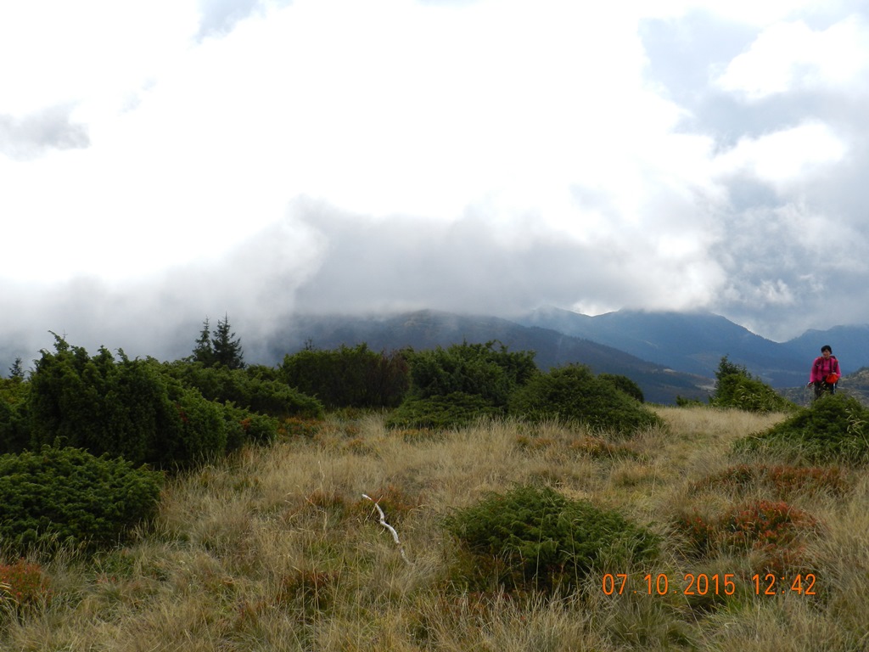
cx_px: 434
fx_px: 954
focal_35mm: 38
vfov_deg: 37.7
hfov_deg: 49.0
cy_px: 326
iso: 160
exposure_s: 1/1000
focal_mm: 6.7
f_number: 4.5
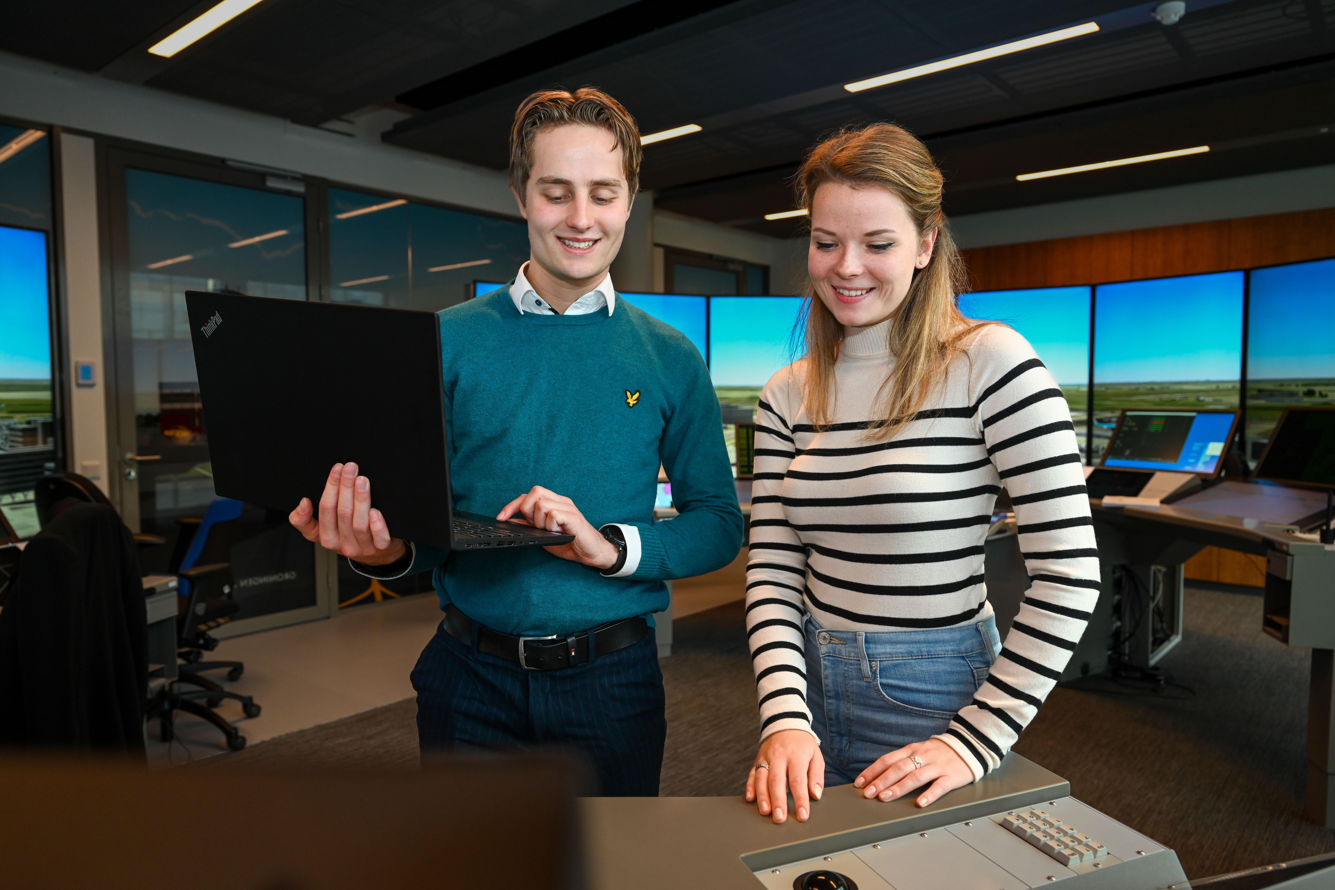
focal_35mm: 24
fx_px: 890
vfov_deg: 53.1
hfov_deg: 73.7
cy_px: 445
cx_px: 668
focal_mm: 24
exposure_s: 1/200
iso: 1000
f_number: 4
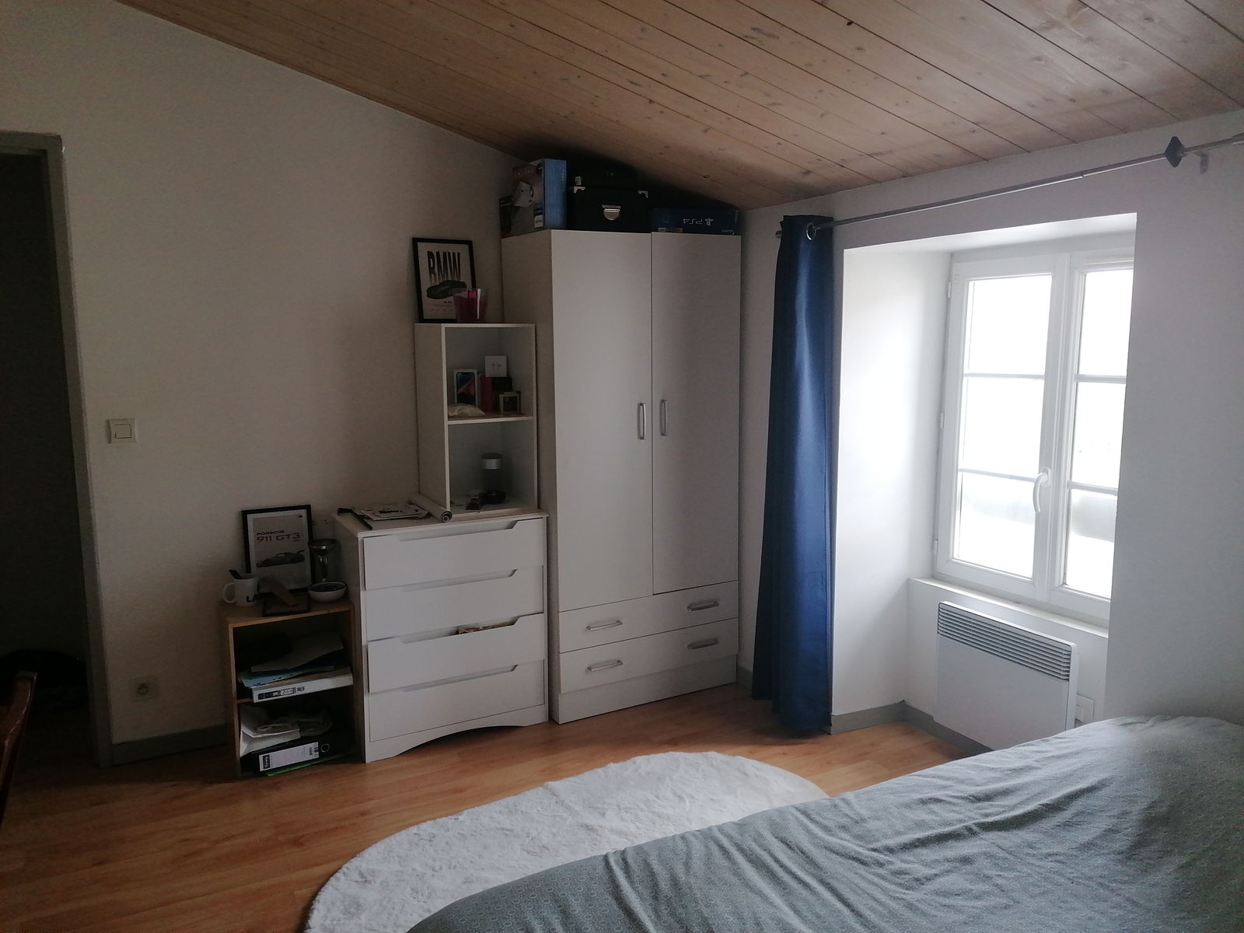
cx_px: 622
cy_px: 466
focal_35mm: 27
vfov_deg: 51.4
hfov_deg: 65.3
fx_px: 970
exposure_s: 1/50
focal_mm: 4.75
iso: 160
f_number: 1.8
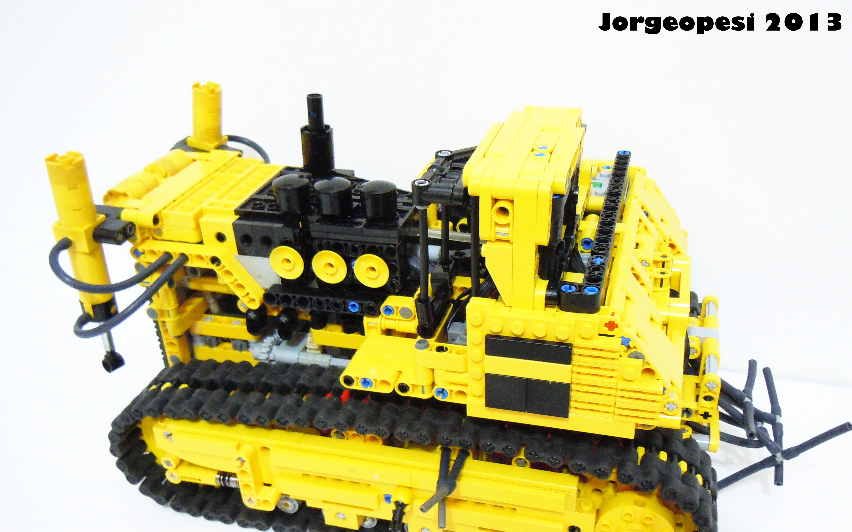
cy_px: 323
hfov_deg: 56.7
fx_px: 789
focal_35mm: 34
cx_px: 429
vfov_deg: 37.1
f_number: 3.5
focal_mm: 5.4
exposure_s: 1/5
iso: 400
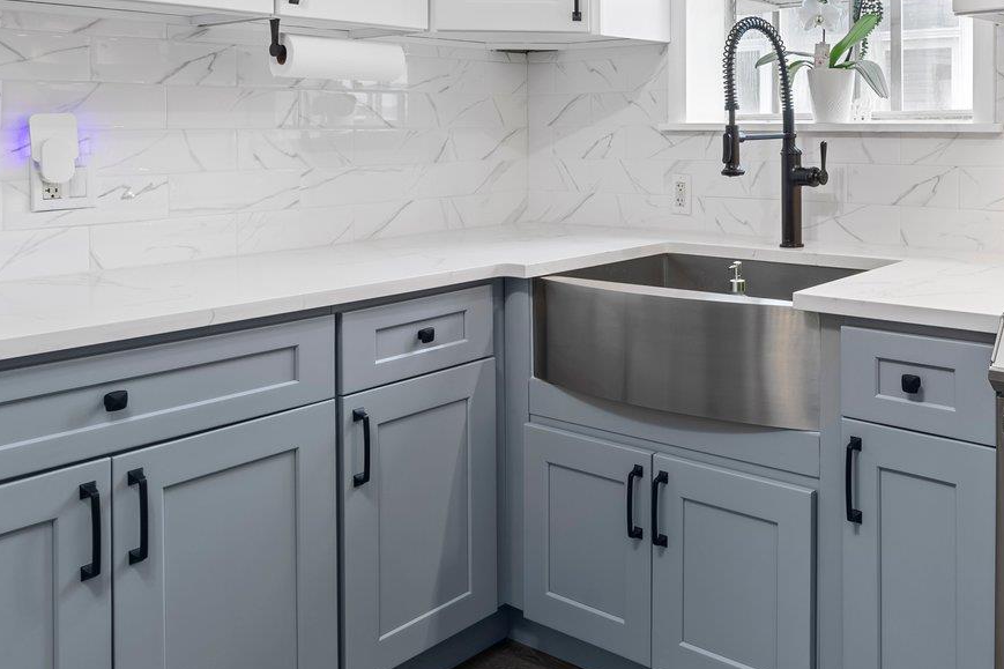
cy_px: 132
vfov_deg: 38.4
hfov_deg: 53.8
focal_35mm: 33
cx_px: 789
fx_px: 920
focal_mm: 14
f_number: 10
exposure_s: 1/1.67
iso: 200
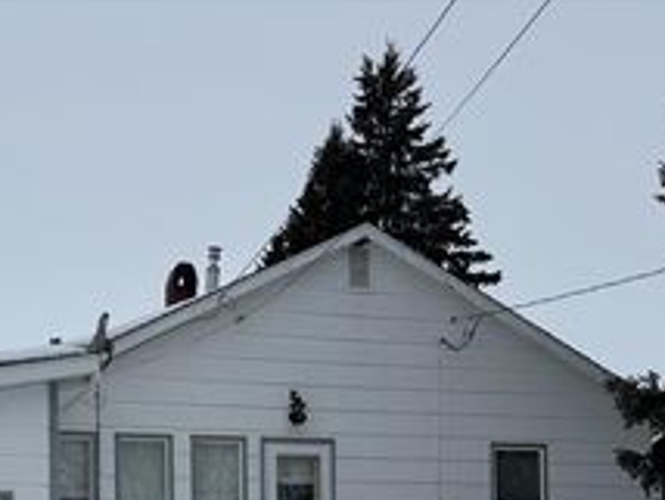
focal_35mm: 56
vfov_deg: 24.1
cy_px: 576
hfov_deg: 33.7
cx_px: 171
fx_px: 1077
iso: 80
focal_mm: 6.76
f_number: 1.78
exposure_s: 1/12346
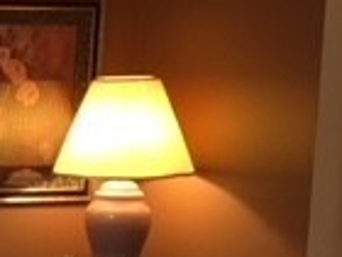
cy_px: 274
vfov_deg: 11.0
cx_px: -437
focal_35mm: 133
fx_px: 1314
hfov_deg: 12.3
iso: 125
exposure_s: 1/30
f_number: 2.2
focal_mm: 4.15
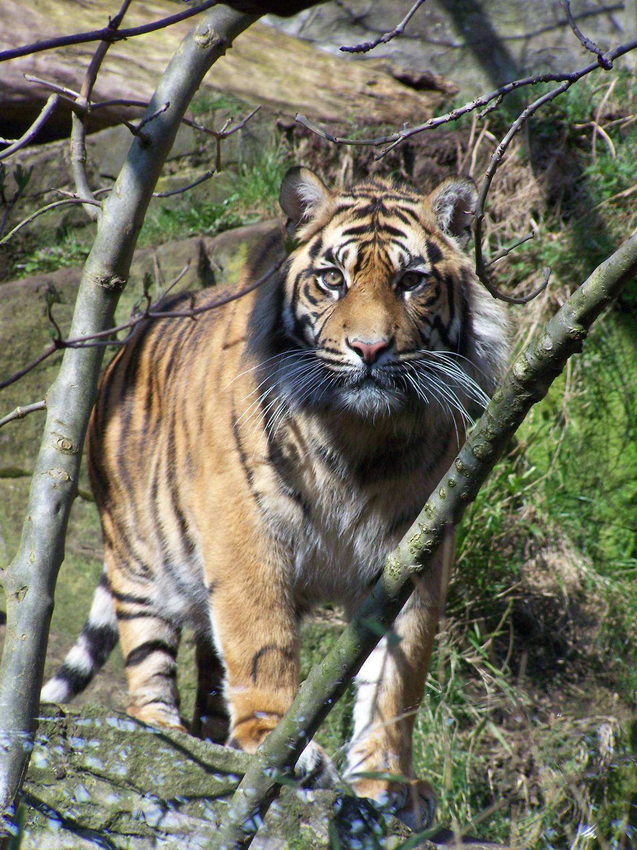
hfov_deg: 6.2
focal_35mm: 238
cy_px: 425
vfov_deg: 8.3
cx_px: 318
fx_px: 5840
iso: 160
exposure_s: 1/800
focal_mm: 39.5
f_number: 3.3
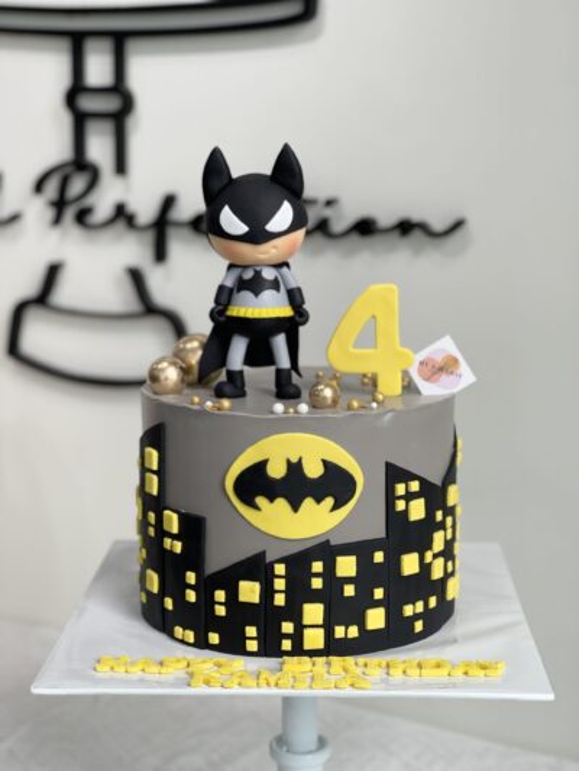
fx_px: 1427
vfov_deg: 30.3
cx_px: 290
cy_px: 386
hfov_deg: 22.9
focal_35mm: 64
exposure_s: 1/121
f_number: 2.2
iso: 50
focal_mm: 7.5
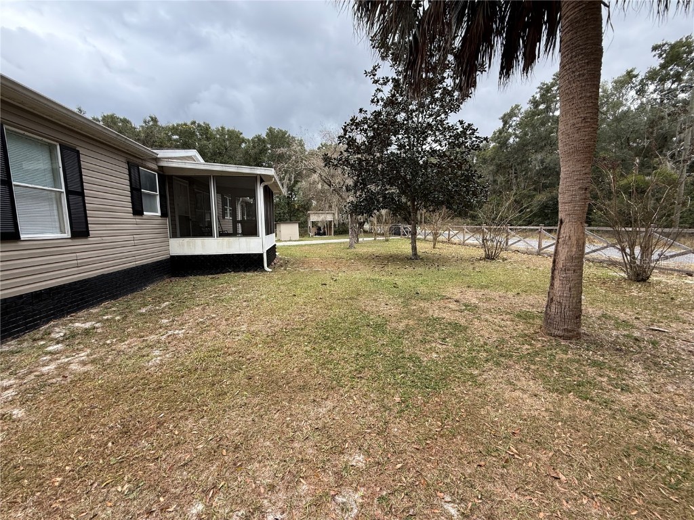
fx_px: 281
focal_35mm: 14
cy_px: 260
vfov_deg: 85.7
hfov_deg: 102.1
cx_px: 347
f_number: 2.2
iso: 50
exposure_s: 1/174
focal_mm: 2.22
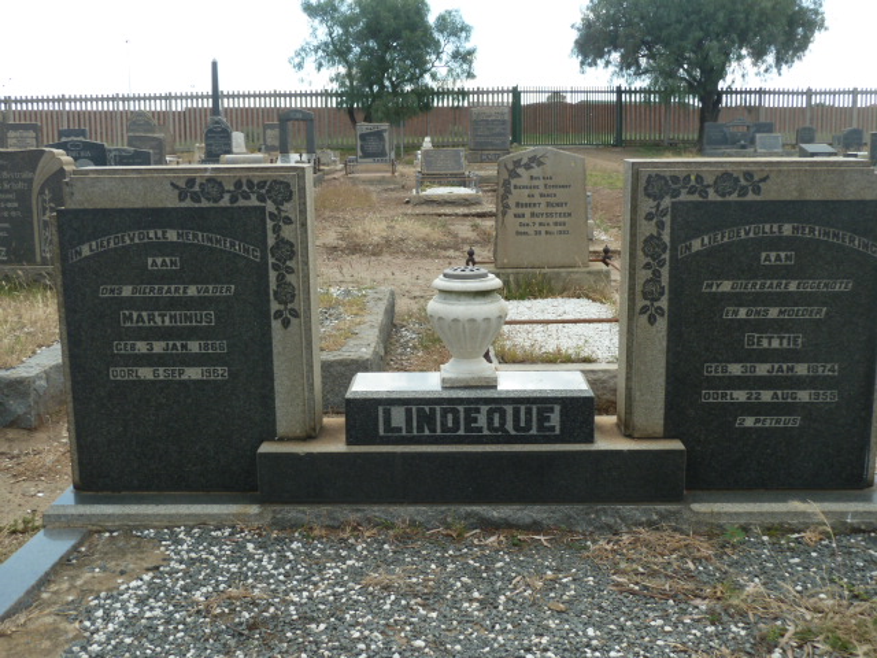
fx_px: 1013
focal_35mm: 40
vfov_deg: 36.0
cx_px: 438
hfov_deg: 46.8
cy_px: 329
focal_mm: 6.5
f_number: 4
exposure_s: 1/160
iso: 80
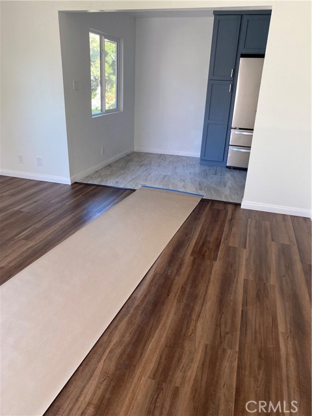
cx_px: 156
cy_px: 208
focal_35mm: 26
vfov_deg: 67.3
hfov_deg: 53.1
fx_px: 312
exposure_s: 1/121
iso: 125
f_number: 1.8
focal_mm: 4.25
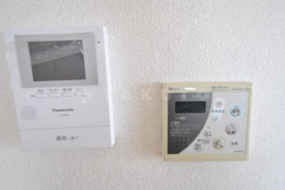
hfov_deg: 73.7
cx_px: 142
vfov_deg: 53.2
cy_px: 95
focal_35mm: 24
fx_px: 190
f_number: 5.6
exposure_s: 1/80
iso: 1600
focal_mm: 16
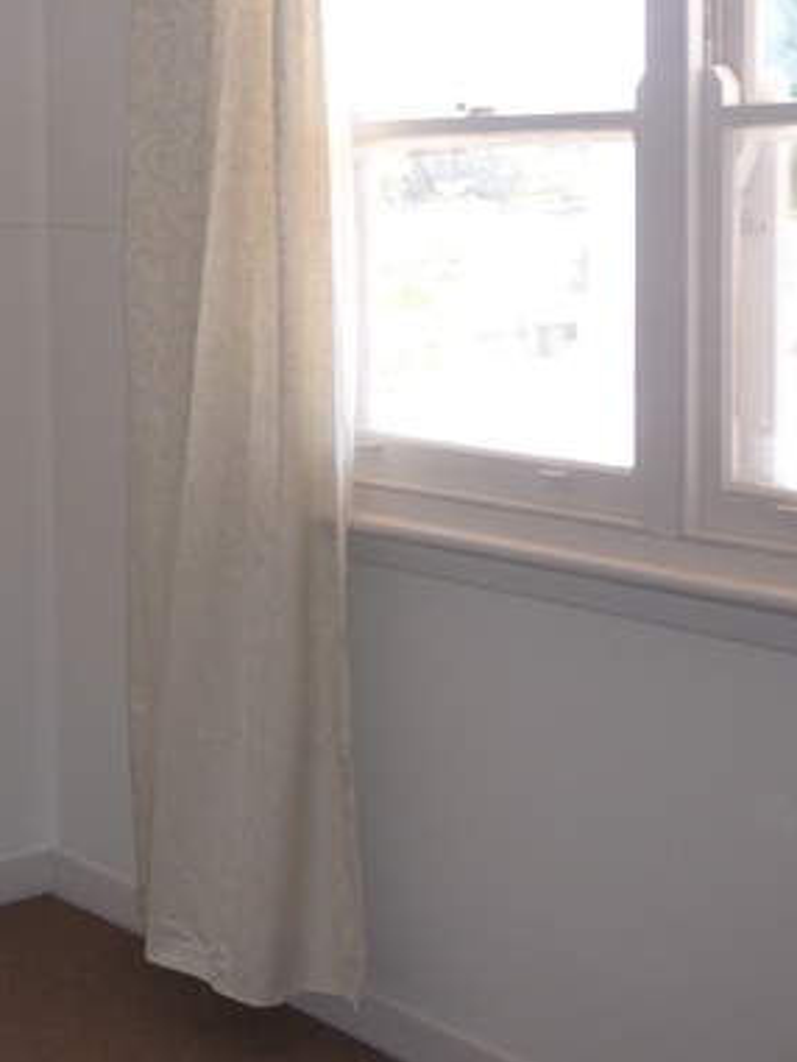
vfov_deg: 30.3
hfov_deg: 21.4
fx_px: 1933
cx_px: -203
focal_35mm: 63
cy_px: 293
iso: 100
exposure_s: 1/30
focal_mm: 5
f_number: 3.4
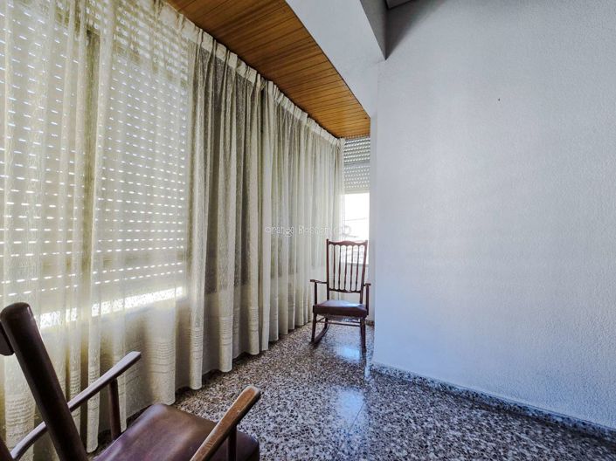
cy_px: 230
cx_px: 308
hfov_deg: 106.2
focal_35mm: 13
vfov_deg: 89.9
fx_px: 231
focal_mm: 2.2
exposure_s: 1/100
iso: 100
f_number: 2.2
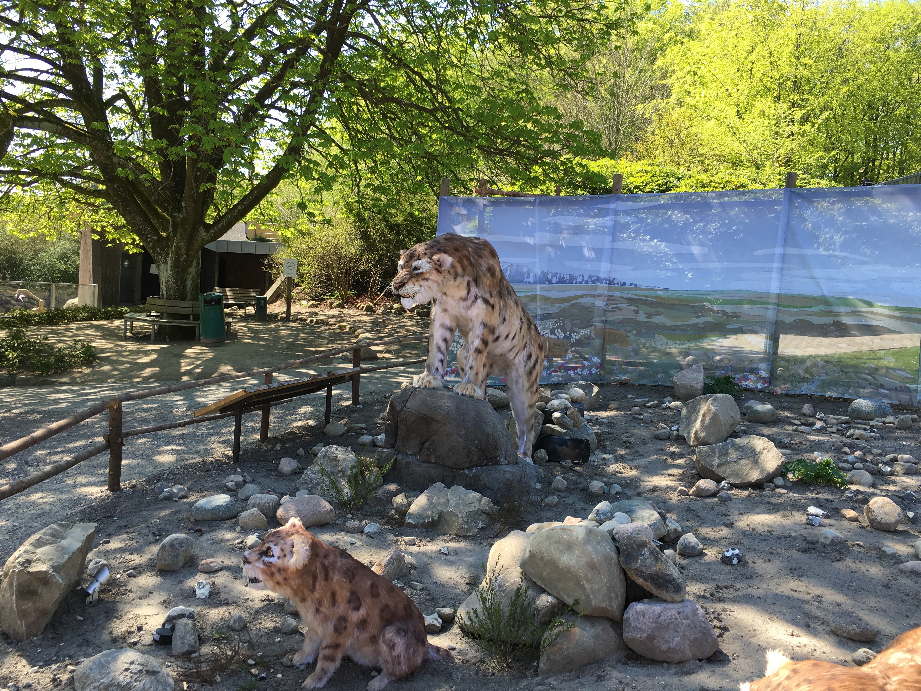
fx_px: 772
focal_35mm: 29
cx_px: 460
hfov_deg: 61.7
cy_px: 346
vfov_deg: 48.2
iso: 25
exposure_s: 1/324
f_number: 2.2
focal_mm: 4.15
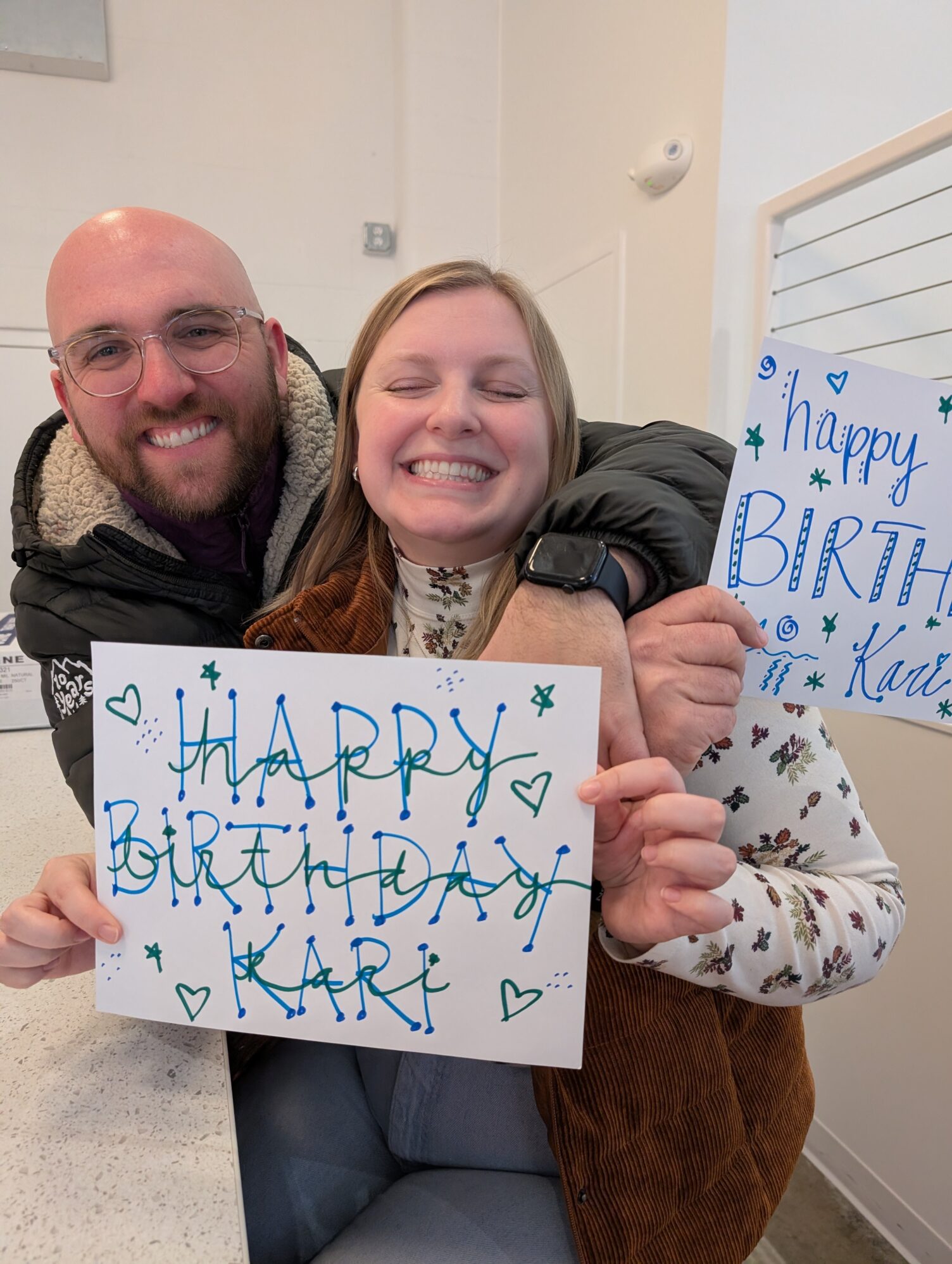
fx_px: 878
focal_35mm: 24
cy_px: 632
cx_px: 476
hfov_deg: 56.9
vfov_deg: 71.5
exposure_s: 1/120
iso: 620
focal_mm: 6.9
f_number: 1.68
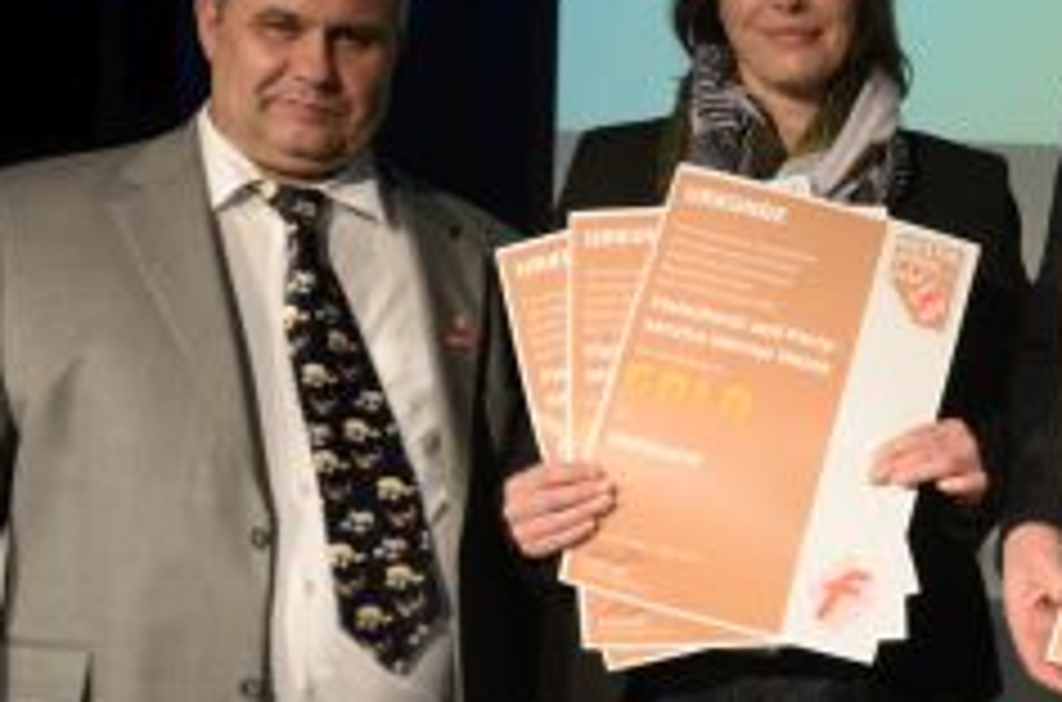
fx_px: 2276
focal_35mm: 77
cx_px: 1292
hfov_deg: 23.8
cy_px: 238
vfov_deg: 17.5
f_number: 6.3
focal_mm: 19
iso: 800
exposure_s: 1/60
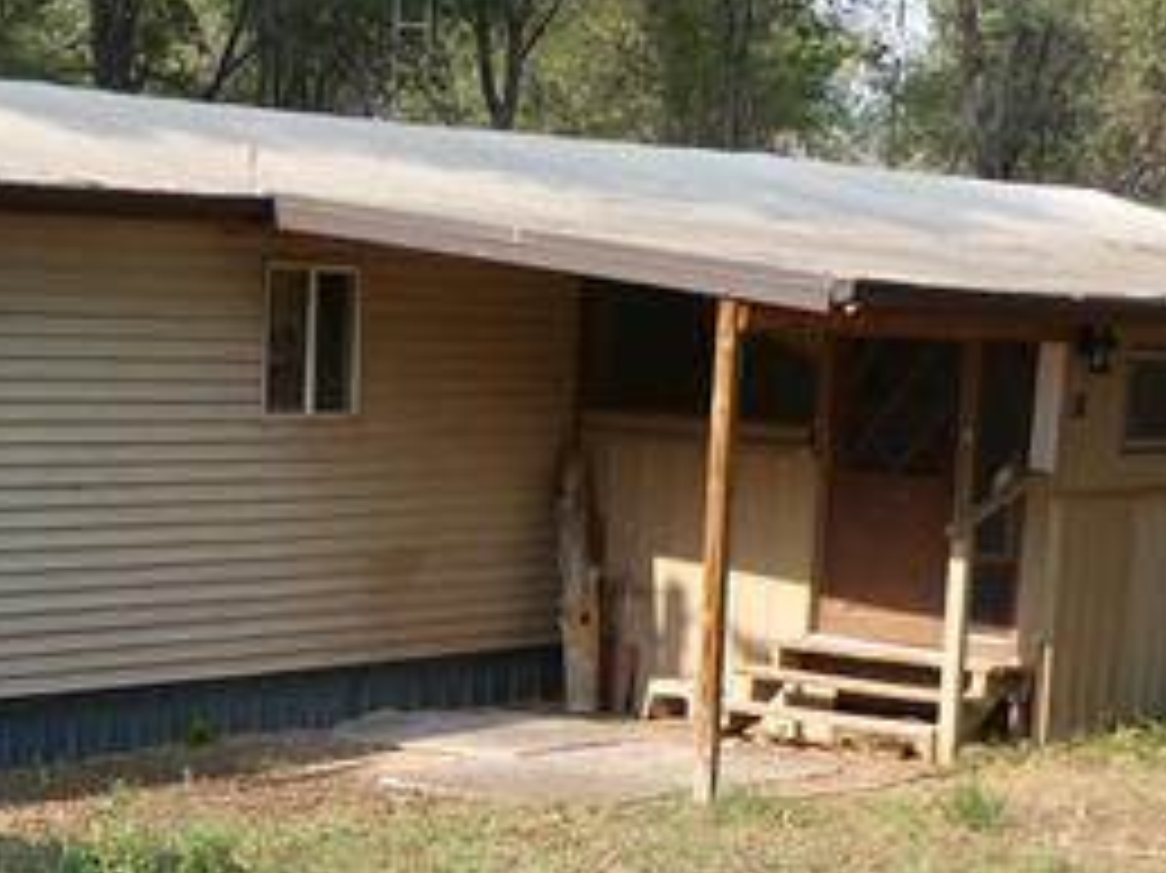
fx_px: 3198
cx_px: 405
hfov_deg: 20.6
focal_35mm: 95
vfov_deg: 15.0
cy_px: 1060
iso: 80
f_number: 3.3
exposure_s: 1/250
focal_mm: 4.3
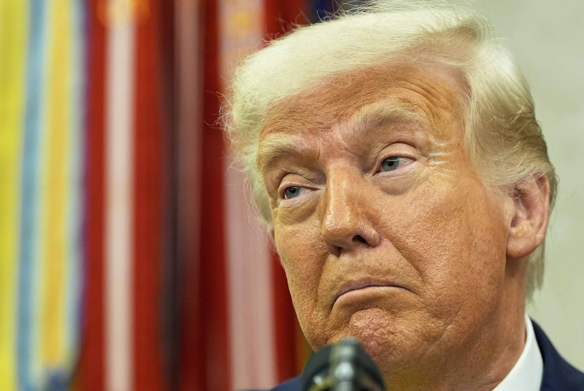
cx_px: 292
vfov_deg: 5.0
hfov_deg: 7.4
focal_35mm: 277
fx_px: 4497
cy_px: 196
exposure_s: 1/500
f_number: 3.5
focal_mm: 185
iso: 2500
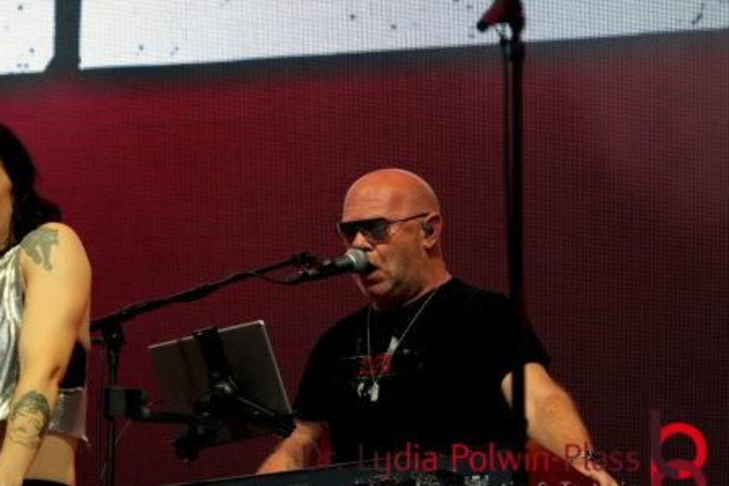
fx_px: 6722
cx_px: 133
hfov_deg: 6.2
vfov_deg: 4.1
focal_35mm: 332
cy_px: 224
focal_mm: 129
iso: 500
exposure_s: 1/200
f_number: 5.6
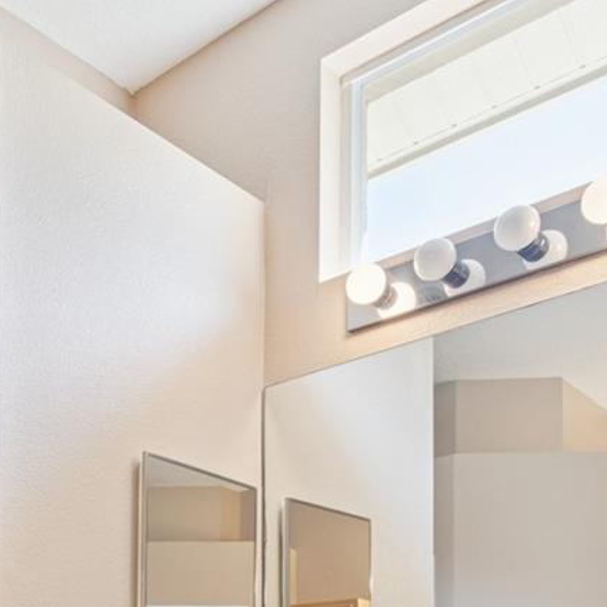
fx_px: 952
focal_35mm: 48
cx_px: -43
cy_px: 737
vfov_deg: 30.0
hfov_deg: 31.7
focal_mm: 10
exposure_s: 1/2
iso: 100
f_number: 7.1
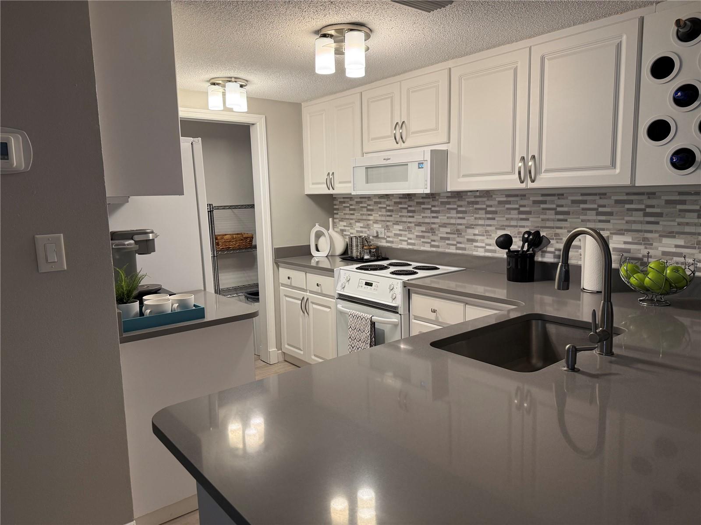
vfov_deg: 56.8
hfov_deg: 71.6
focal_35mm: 24
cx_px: 350
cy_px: 262
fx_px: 486
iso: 160
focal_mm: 6.76
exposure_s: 1/120
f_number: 1.78
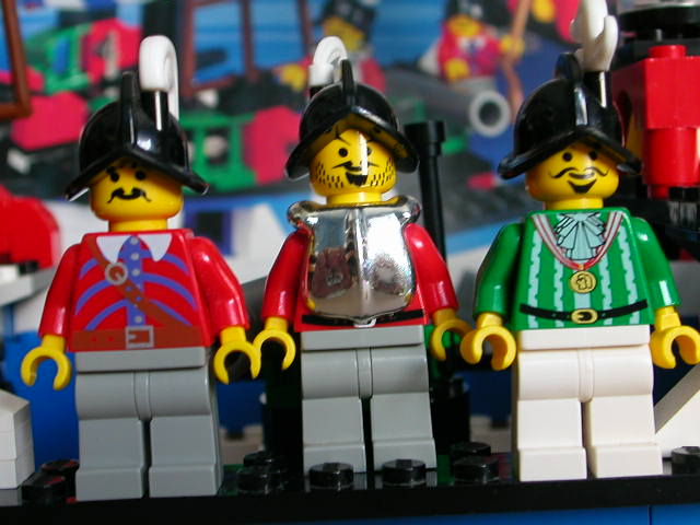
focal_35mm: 64
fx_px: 1294
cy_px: 262
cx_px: 350
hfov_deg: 30.3
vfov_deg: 22.9
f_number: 3.5
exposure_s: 1/11.8
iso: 100
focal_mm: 9.7
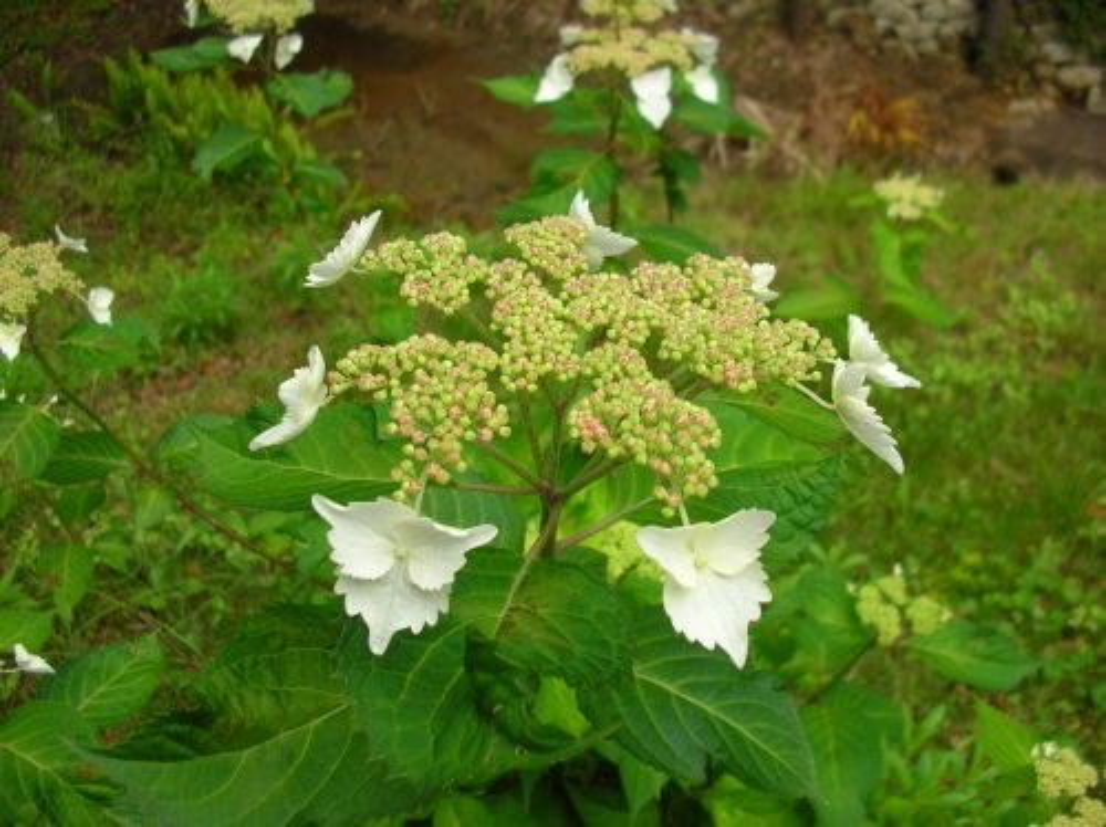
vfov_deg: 40.6
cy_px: 414
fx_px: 1117
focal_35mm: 35
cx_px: 553
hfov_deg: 52.7
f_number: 2.8
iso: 50
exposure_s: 1/257
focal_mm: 5.8
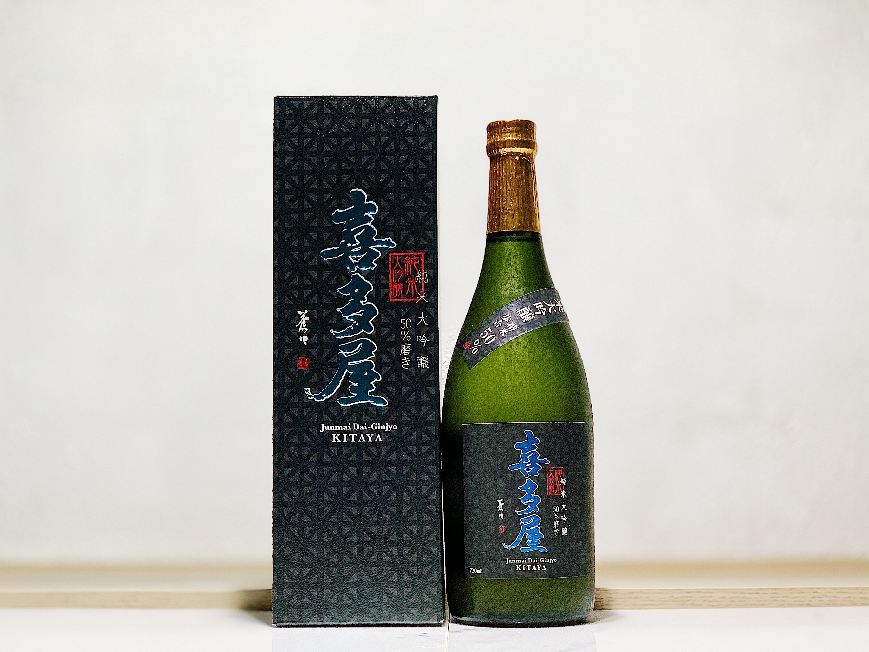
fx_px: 1305
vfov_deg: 28.0
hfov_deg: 36.8
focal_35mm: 52
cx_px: 434
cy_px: 326
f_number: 2.4
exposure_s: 1/90
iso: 125
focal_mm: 6
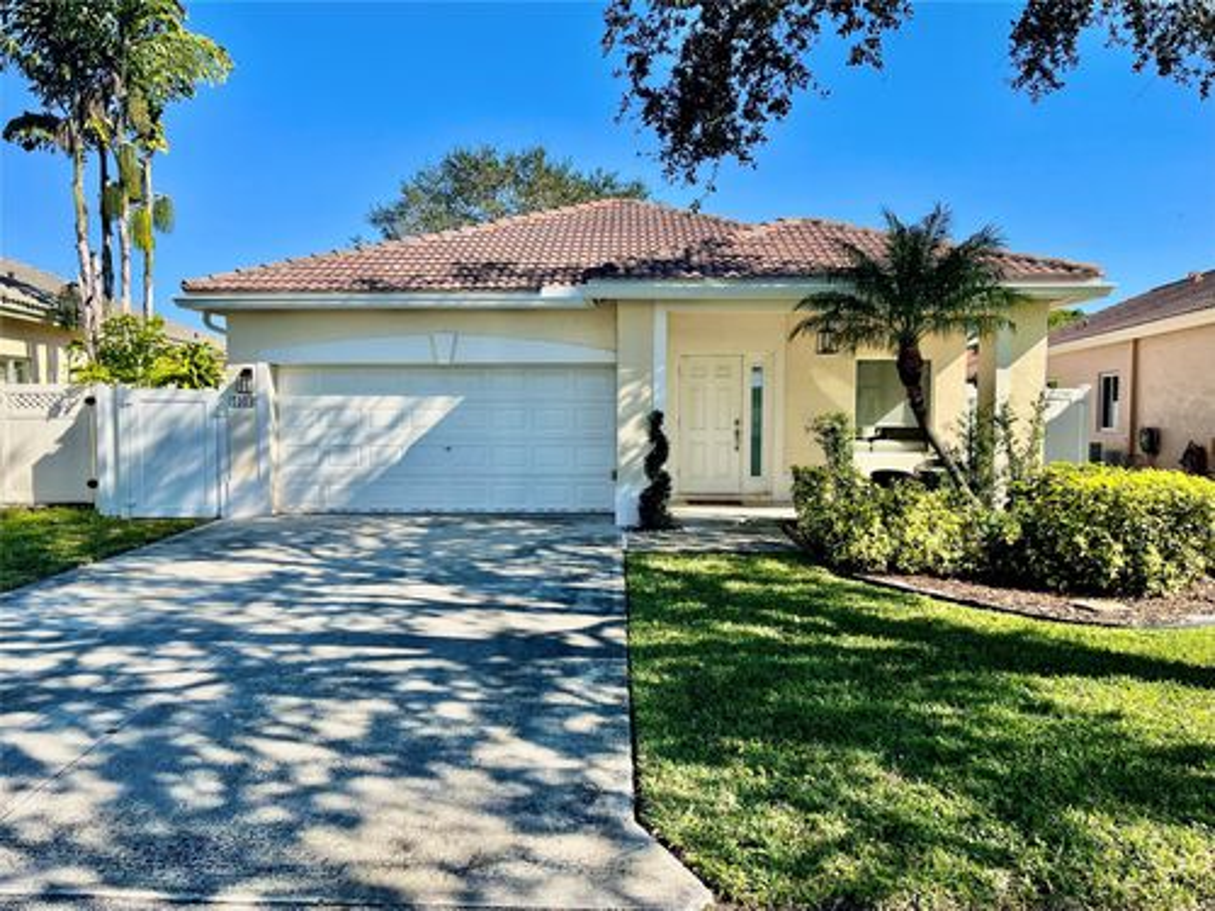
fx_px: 913
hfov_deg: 67.3
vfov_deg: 53.1
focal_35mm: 26
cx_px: 608
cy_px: 456
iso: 50
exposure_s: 1/2222
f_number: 1.6
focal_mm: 5.1
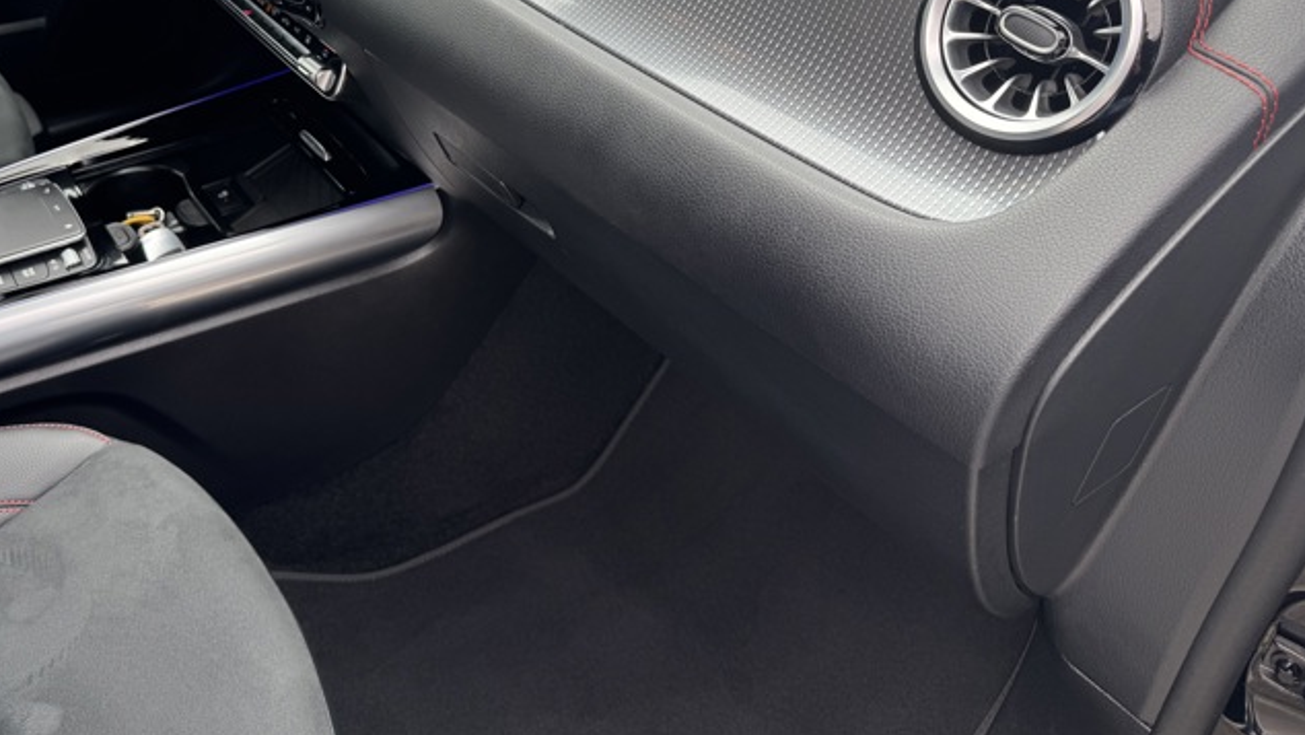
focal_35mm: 33
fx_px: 1142
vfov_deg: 34.5
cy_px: 142
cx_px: 488
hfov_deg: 58.7
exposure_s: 1/121
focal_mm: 6.76
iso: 50
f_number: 1.78
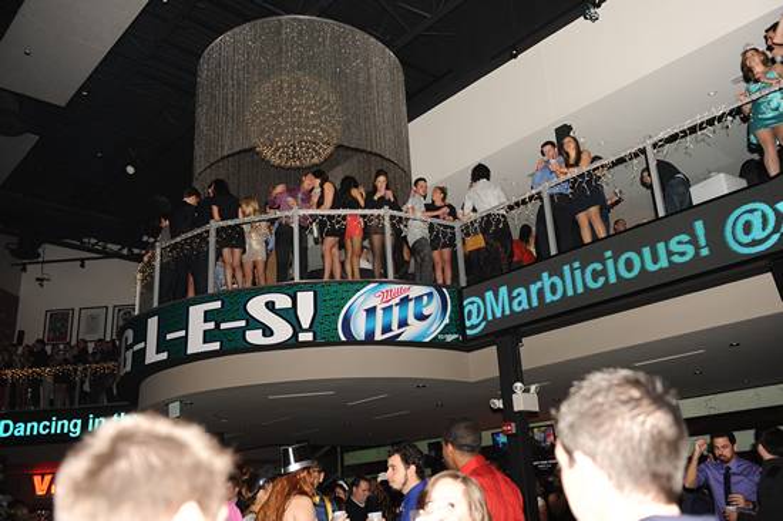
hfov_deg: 58.7
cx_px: 392
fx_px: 696
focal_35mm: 32
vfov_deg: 41.1
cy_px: 260
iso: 800
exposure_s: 1/250
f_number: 3.3
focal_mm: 32
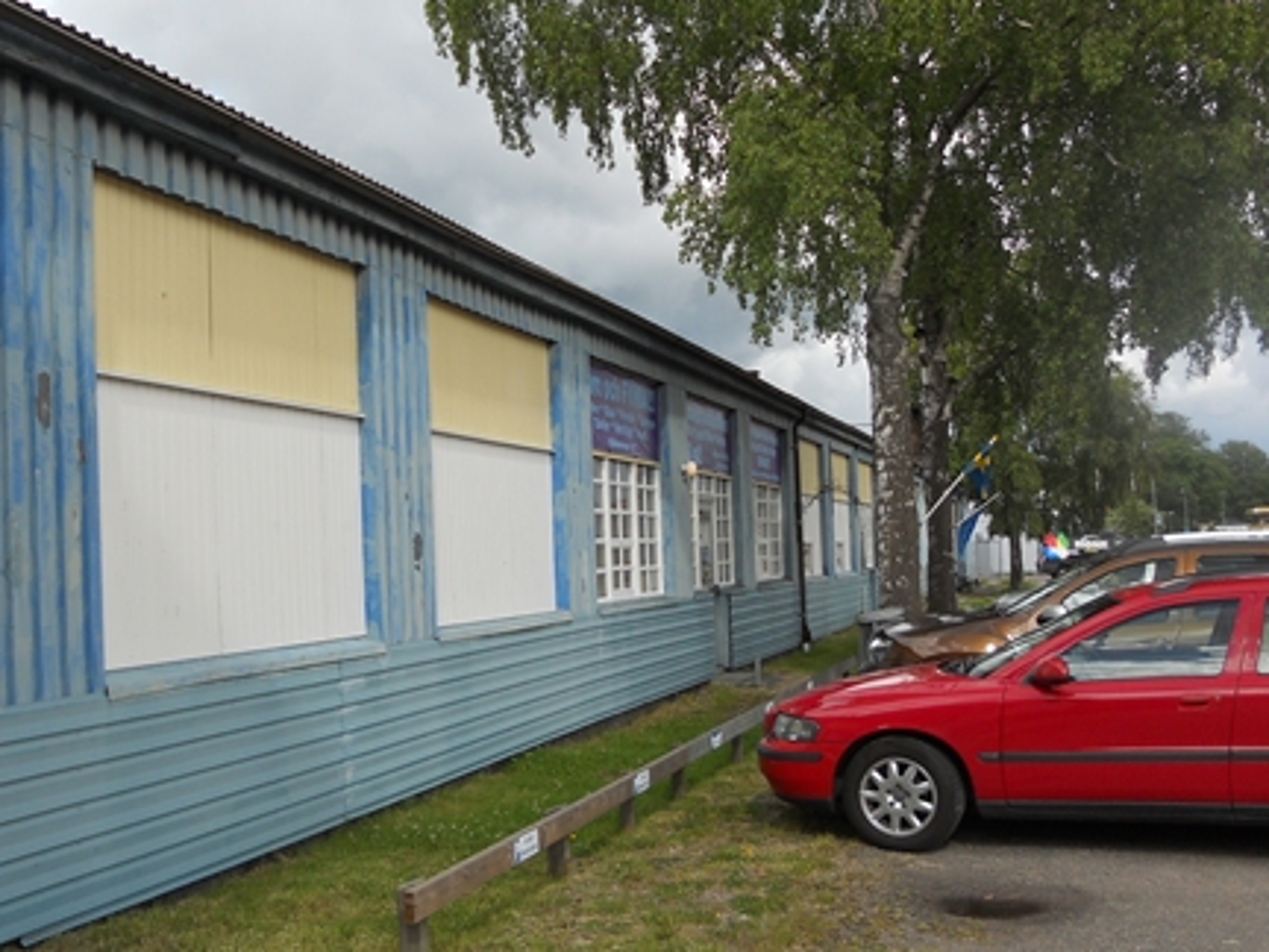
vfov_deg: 35.9
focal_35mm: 40
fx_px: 1466
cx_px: 511
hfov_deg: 46.5
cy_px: 517
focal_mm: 4.9
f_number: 3.2
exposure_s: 1/500
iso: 80
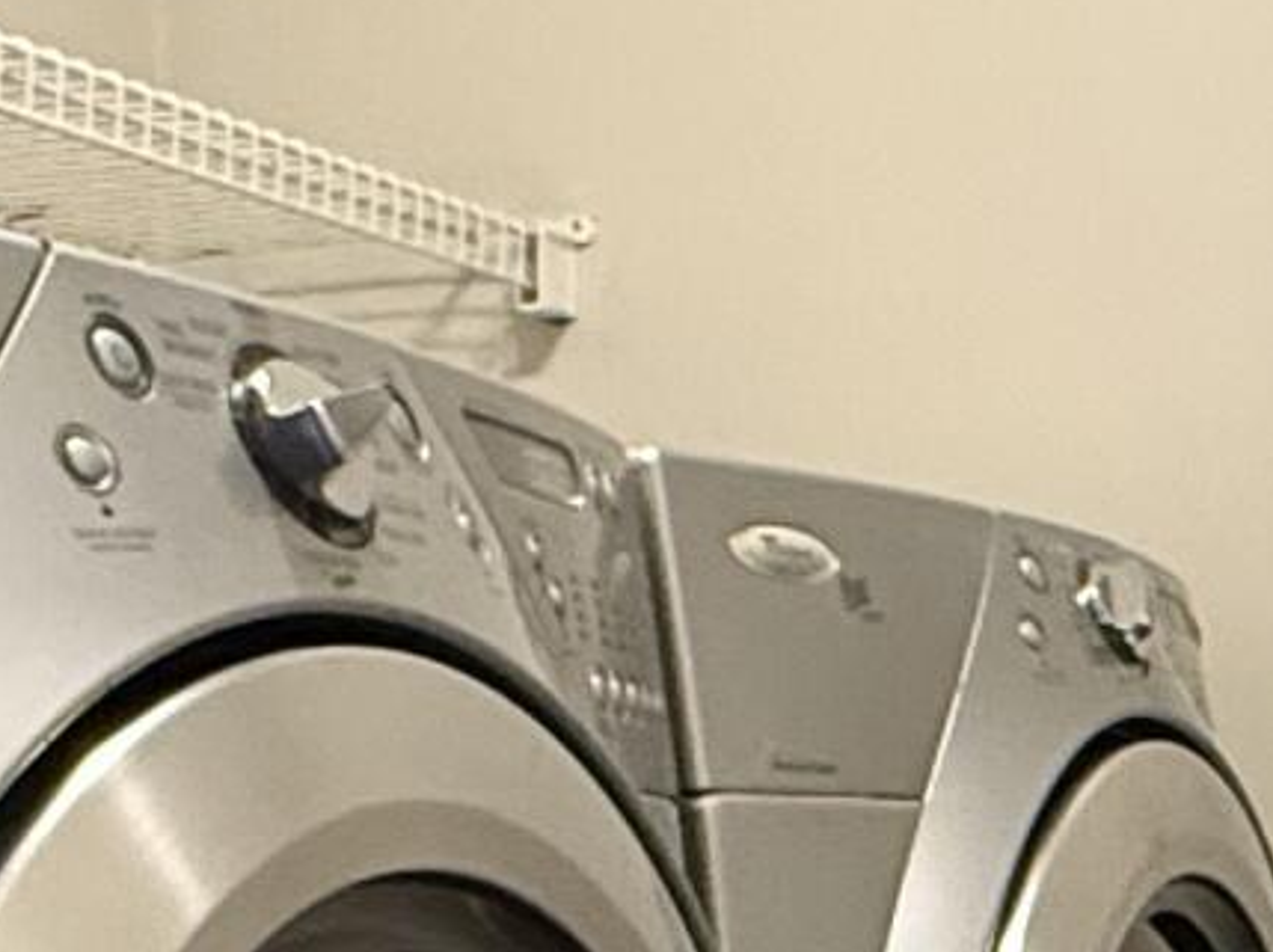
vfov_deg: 14.7
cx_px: 1065
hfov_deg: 19.8
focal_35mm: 98
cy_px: 1017
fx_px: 3601
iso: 320
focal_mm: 2.22
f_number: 2.2
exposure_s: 1/60
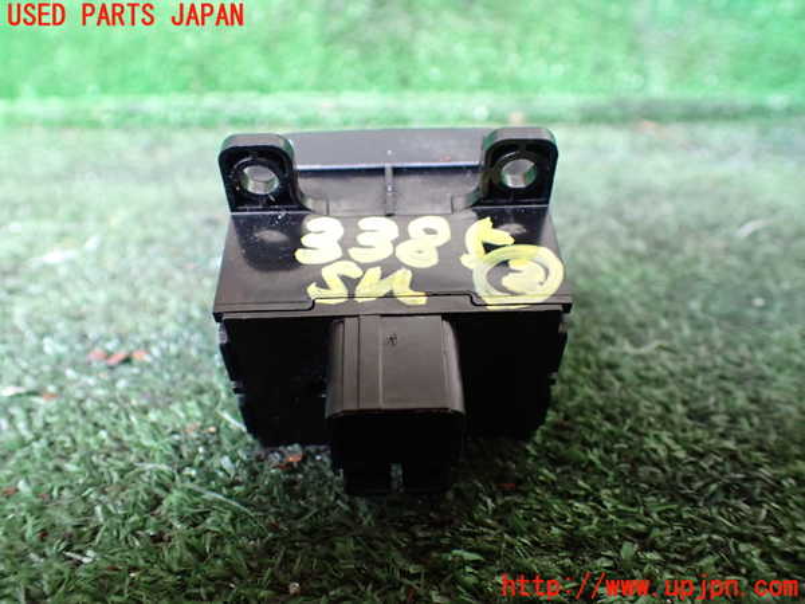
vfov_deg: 46.8
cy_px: 302
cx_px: 402
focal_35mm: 30
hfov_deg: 60.0
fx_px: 698
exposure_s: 1/80
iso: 800
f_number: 2.3
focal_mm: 5.4
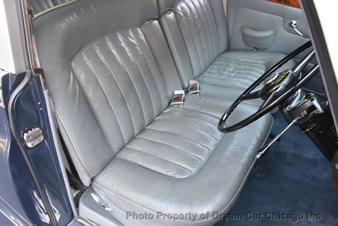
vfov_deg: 48.0
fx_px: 254
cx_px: 169
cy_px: 113
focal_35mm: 27
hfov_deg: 67.3
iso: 800
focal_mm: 18
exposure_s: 1/125
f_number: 5.6
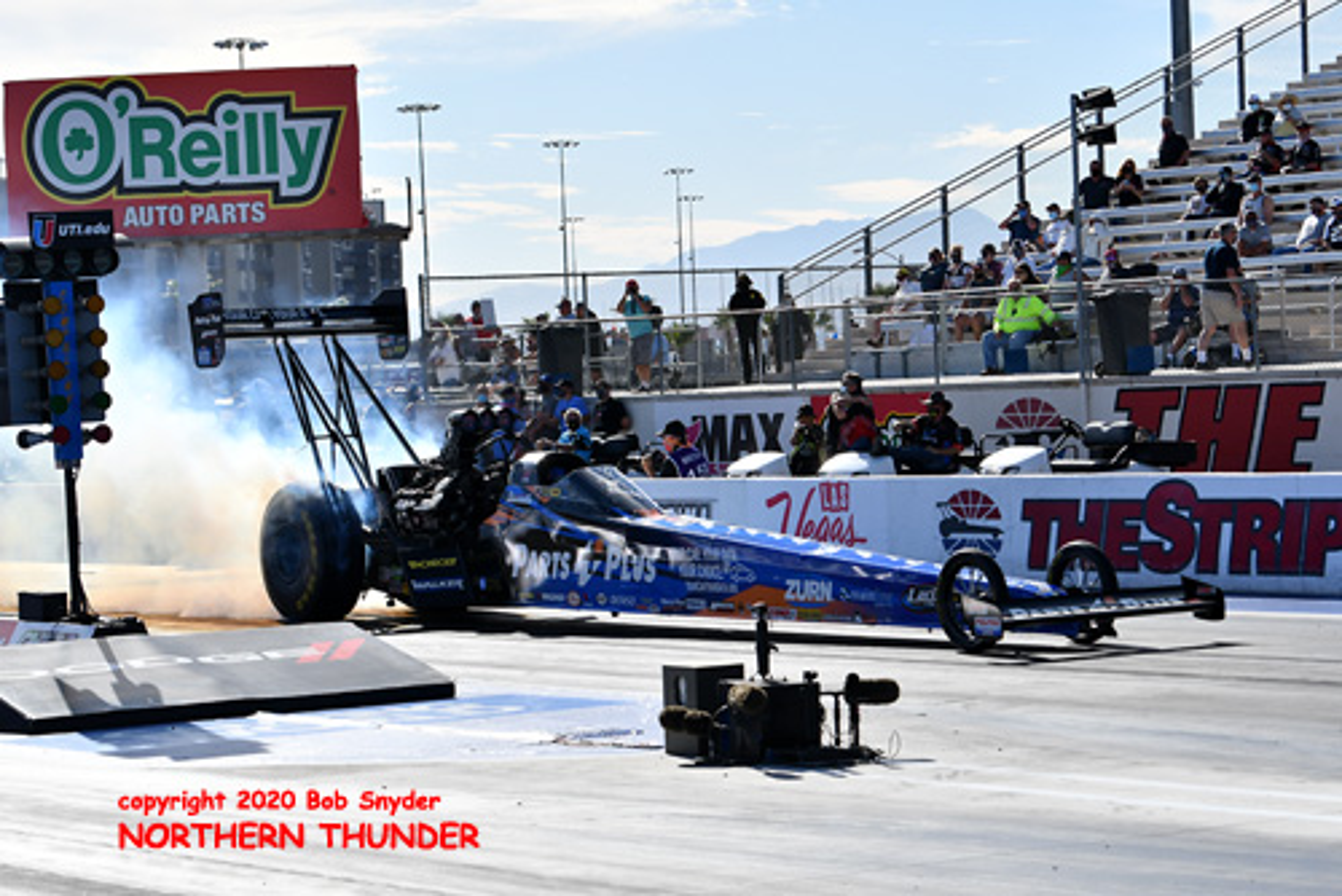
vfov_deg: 13.1
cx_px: 671
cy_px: 448
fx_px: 3916
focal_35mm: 105
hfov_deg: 19.4
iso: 160
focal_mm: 70
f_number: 5.6
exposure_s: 1/1250
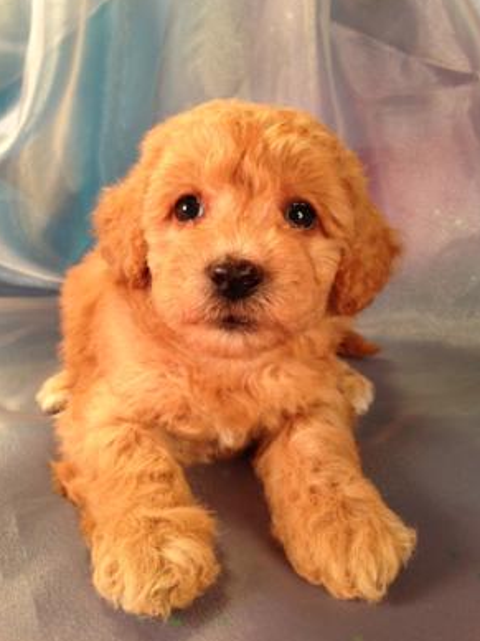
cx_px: 241
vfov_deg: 54.0
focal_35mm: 34
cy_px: 322
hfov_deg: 41.8
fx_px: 629
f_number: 2.4
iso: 50
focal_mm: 4.13
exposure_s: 1/24
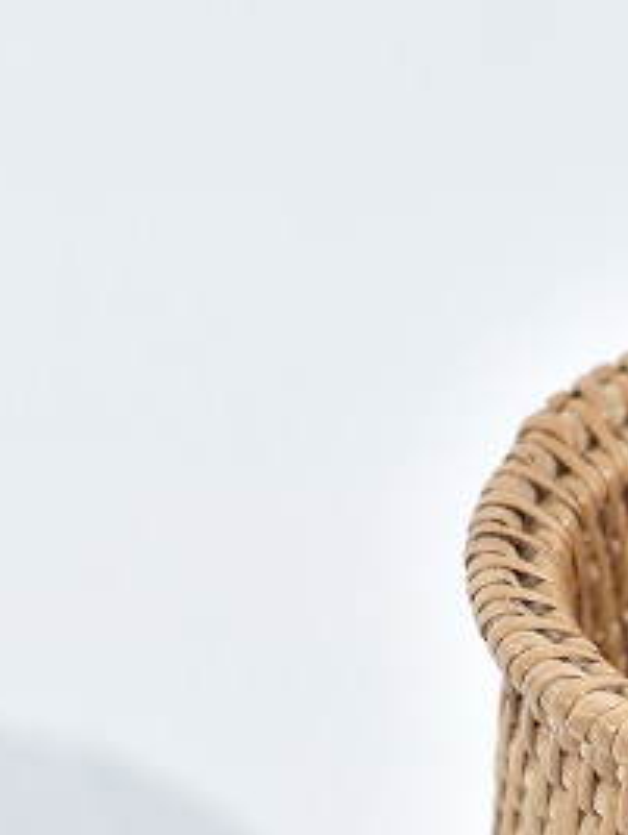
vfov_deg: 2.8
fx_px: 17351
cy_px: 833
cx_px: 844
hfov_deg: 2.1
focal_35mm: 719
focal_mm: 200
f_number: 5.6
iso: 200
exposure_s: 1/125
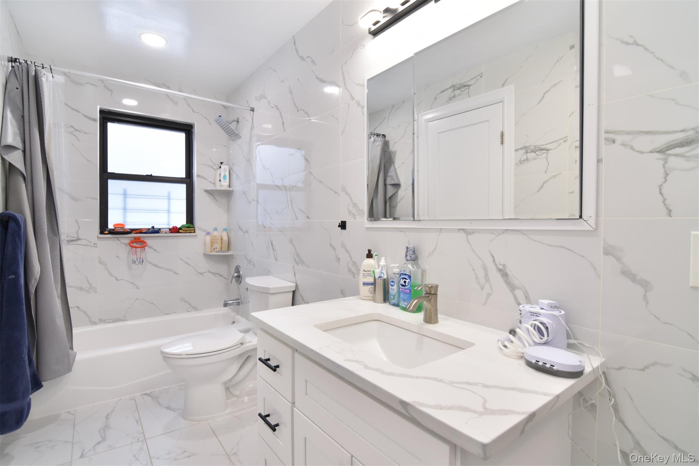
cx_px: 350
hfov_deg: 95.0
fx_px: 320
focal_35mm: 16
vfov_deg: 72.0
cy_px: 233
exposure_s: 1/30
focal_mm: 11
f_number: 8
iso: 640
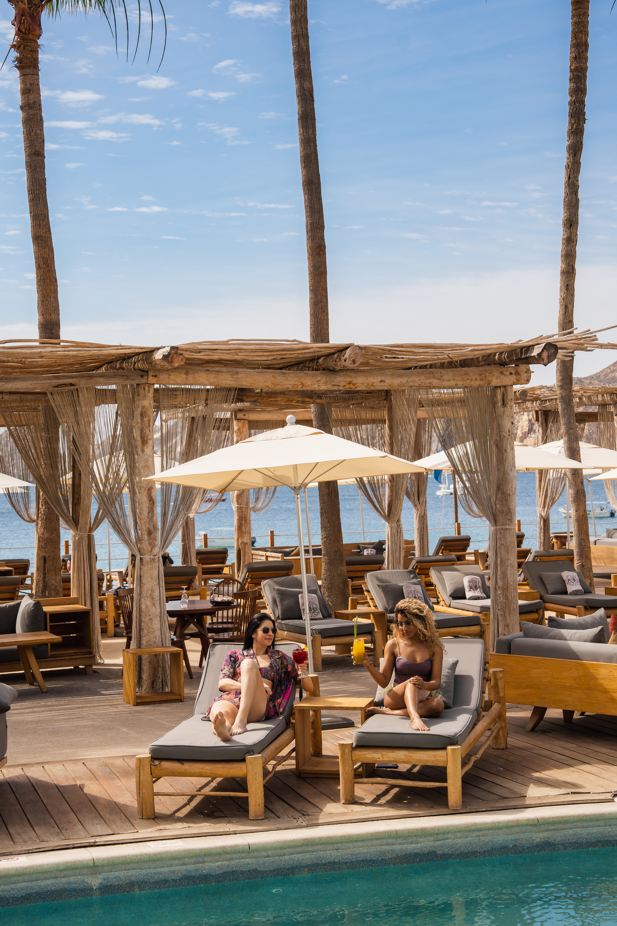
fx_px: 1620
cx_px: 291
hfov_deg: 21.6
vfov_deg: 31.9
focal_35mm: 63
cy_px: 458
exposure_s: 1/400
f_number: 5.6
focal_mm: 59
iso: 100
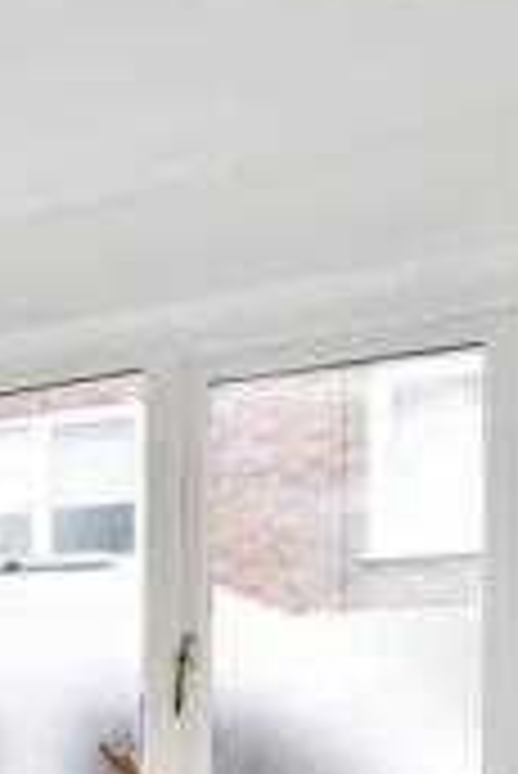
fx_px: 1314
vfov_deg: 29.6
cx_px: -552
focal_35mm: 61
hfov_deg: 16.4
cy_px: 848
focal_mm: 16
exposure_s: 1/50
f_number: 7.1
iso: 500
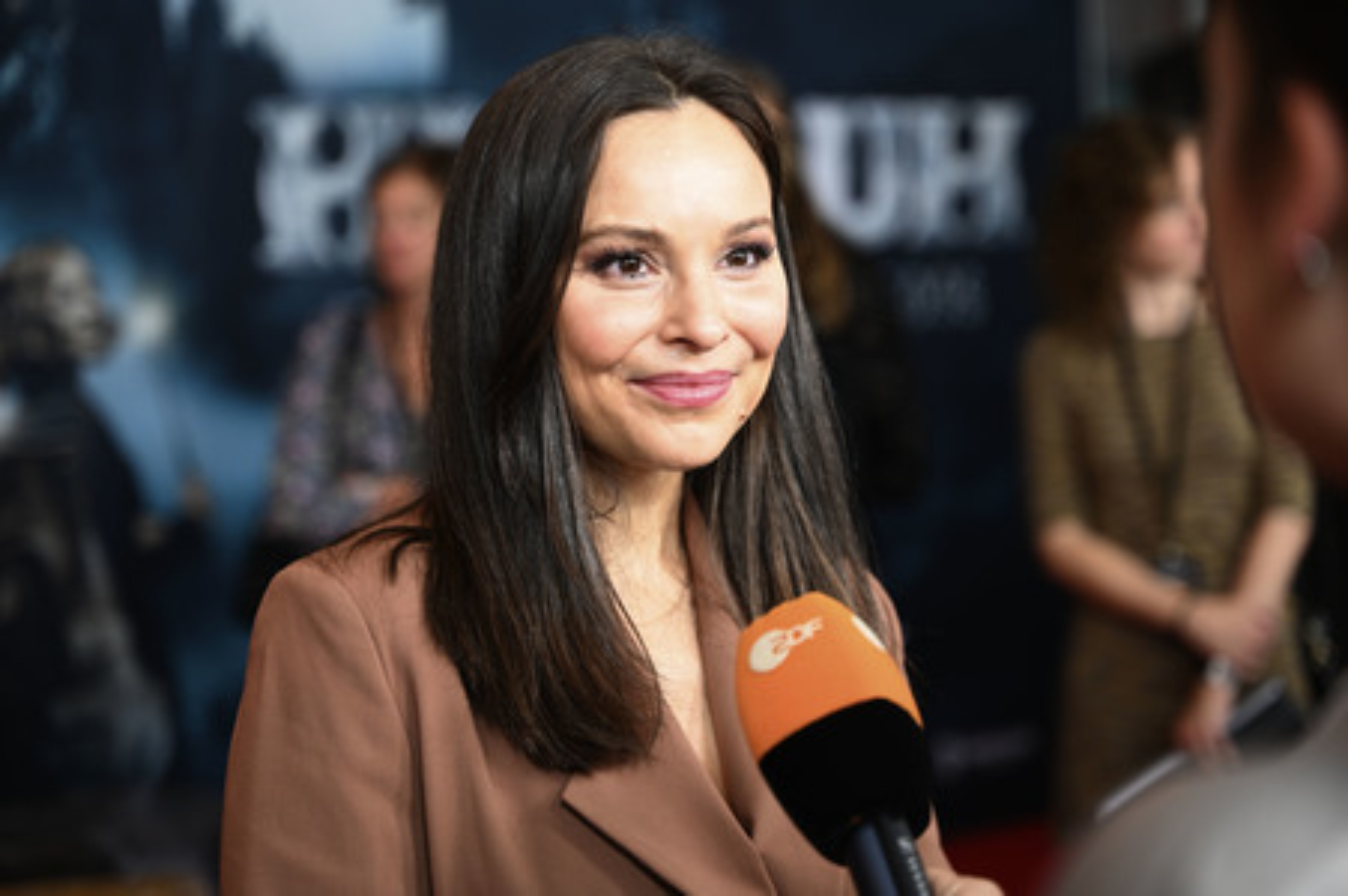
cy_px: 448
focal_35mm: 75
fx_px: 2806
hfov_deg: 27.0
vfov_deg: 18.2
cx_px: 674
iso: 400
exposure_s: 1/125
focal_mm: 75
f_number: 2.8
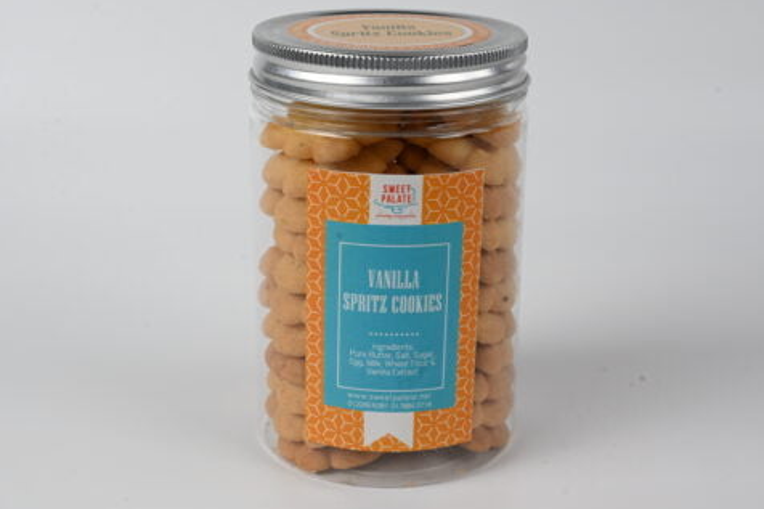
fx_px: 1336
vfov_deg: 21.6
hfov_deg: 31.9
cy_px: 263
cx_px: 392
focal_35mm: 63
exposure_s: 1/15
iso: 500
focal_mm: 50
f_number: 13
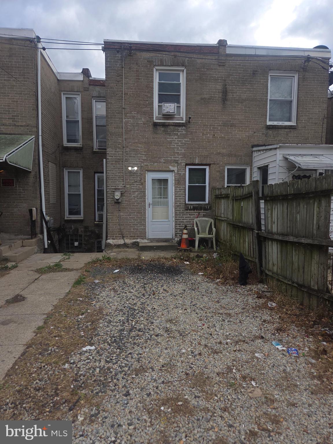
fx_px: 295
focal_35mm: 23
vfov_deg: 73.9
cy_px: 222
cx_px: 166
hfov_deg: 58.9
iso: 25
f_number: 1.8
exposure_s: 1/868
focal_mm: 5.4
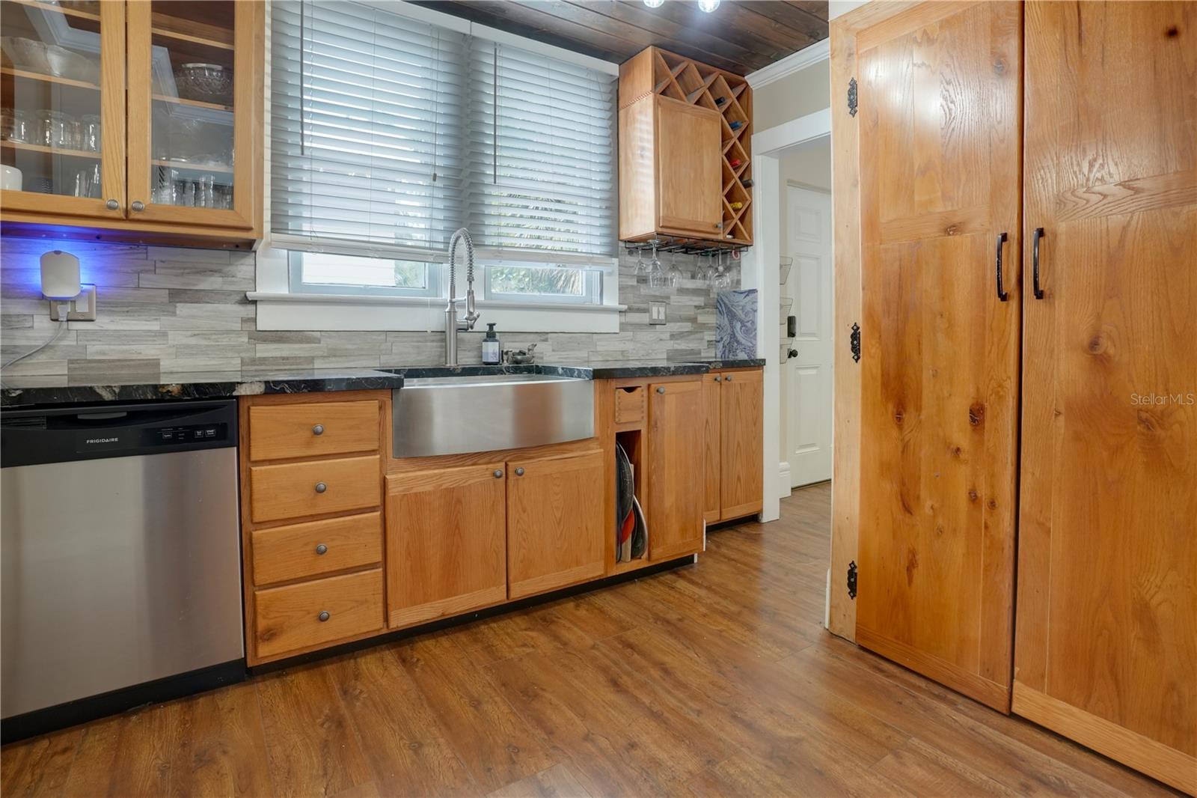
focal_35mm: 17
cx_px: 598
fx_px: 565
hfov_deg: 93.3
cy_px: 399
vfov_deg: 70.4
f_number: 8
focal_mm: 17
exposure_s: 1/60
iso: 2000
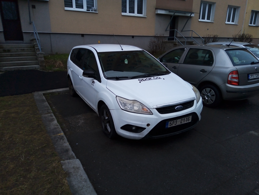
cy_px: 98
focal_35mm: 28
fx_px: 209
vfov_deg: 49.7
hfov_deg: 63.4
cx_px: 130
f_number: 2.2
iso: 122
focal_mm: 4.52
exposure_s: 1/100
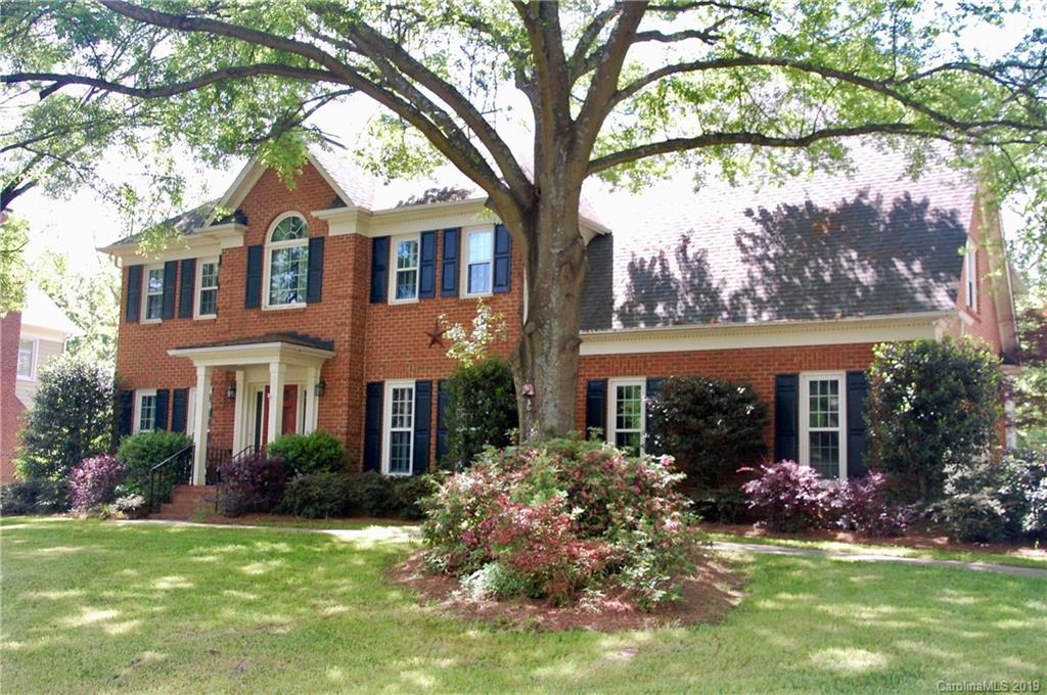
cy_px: 348
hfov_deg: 51.3
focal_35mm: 38
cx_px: 524
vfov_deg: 35.4
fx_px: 1089
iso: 800
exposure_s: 1/200
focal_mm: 25
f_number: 7.1
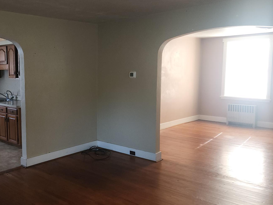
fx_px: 284
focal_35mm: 36
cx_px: 72
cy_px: 102
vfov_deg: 39.7
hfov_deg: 49.5
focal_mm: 5.4
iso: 125
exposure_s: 1/24
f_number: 1.8
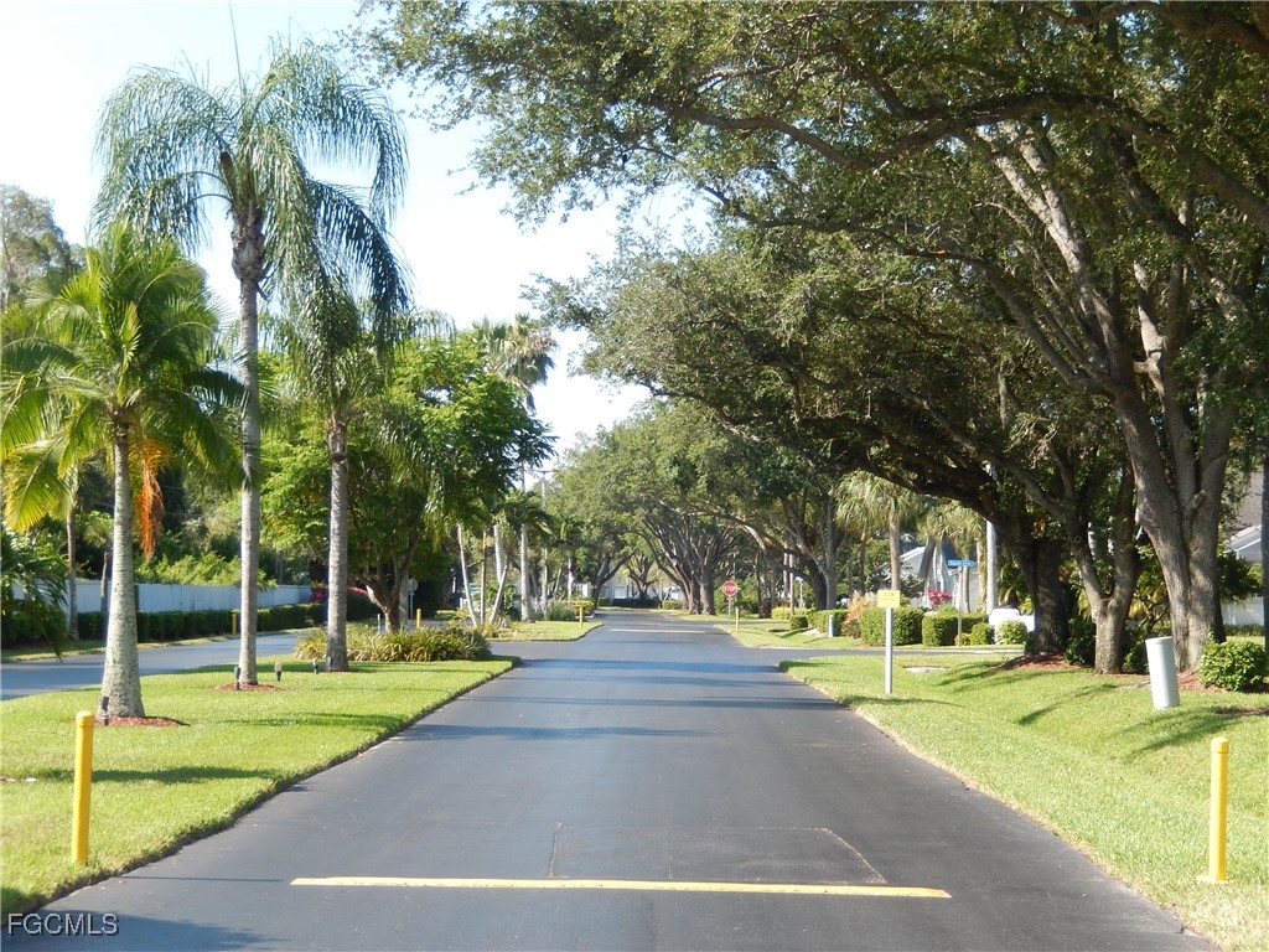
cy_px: 476
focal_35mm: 73
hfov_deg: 26.7
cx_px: 634
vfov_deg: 20.2
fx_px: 2676
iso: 180
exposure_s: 1/400
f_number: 4.9
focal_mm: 13.1
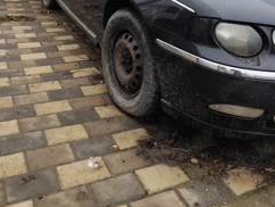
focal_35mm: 38
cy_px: 2
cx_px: 135
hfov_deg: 48.9
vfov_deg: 34.5
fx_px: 302
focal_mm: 6.14
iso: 50
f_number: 1.65
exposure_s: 1/179
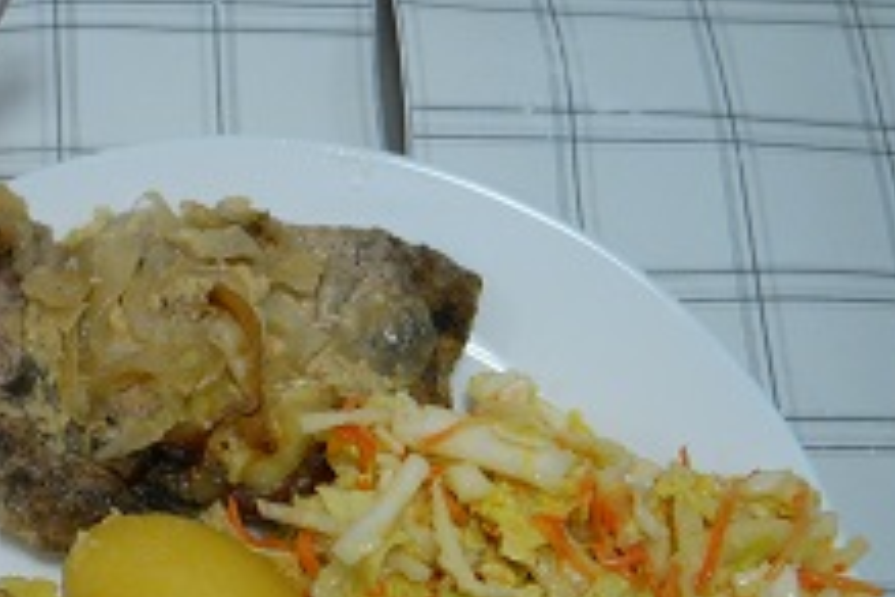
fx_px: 1765
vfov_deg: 18.9
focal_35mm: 71
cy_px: 532
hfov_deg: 26.4
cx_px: -74
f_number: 3.5
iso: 1000
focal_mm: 16
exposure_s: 1/250
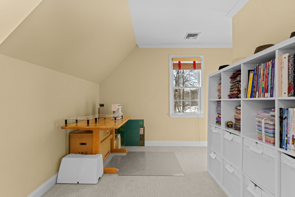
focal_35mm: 16
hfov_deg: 97.1
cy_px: 98
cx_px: 148
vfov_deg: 74.1
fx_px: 130
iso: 1600
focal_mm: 15.9
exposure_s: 1/15
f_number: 11
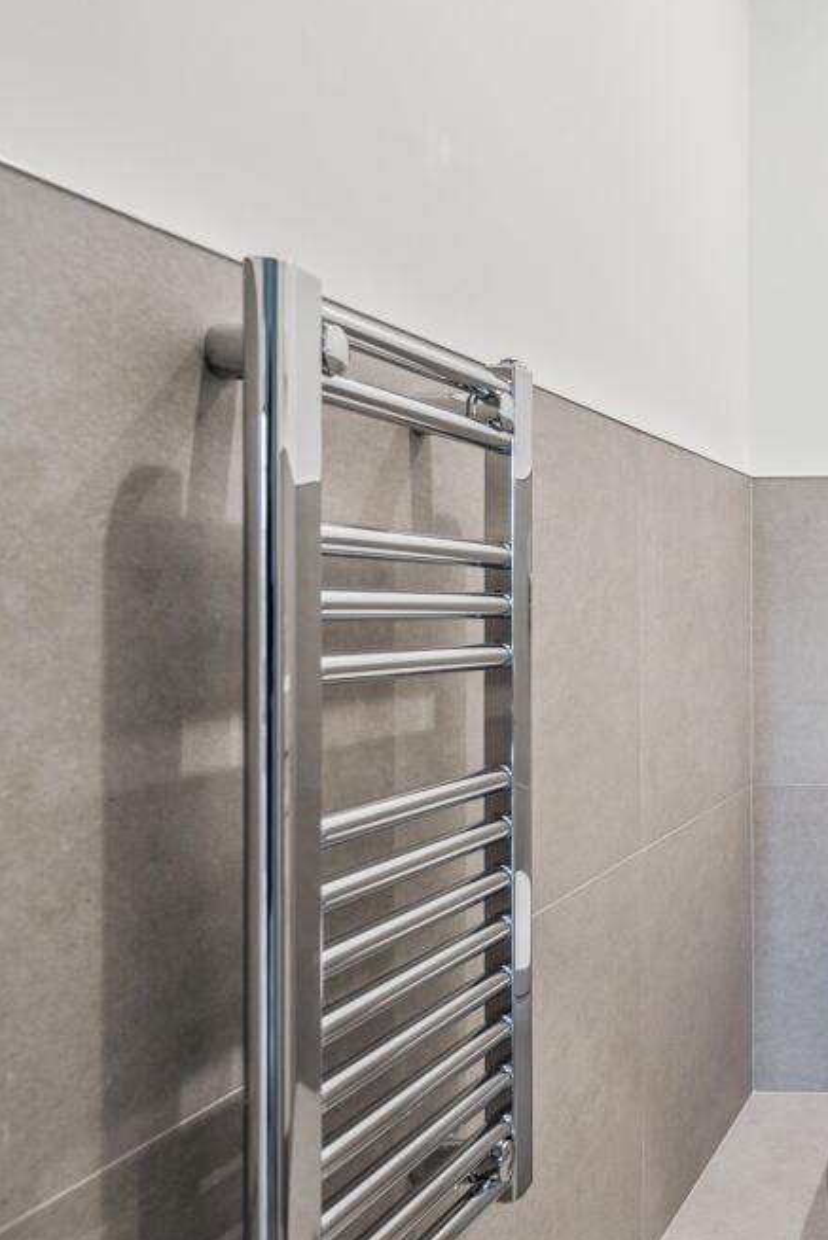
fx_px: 862
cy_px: 622
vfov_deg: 71.5
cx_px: 938
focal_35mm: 25
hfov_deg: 40.1
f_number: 5.6
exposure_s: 1/40
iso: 640
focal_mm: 16
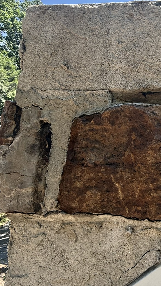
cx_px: 206
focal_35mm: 30
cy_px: 146
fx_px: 228
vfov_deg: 64.3
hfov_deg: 30.9
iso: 50
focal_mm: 2.22
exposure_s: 1/260
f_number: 2.2
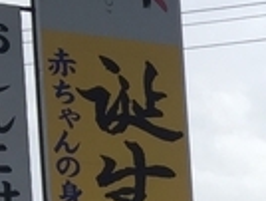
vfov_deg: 6.3
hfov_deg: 7.7
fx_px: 1701
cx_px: 830
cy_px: 565
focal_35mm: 221
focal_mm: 4.15
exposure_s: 1/3300
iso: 32
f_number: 2.2
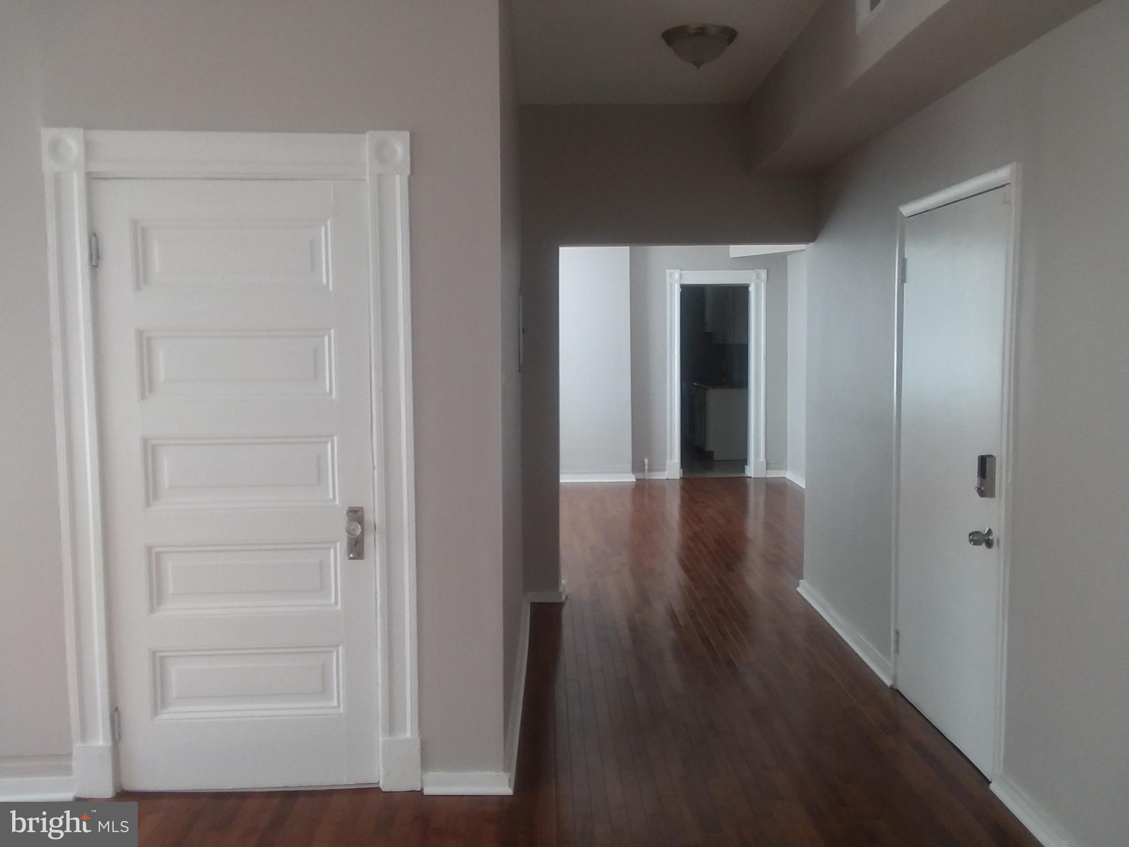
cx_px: 564
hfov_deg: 61.7
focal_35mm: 29
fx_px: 946
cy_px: 424
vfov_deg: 48.2
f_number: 1.9
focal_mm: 2.47
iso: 50
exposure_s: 1/40
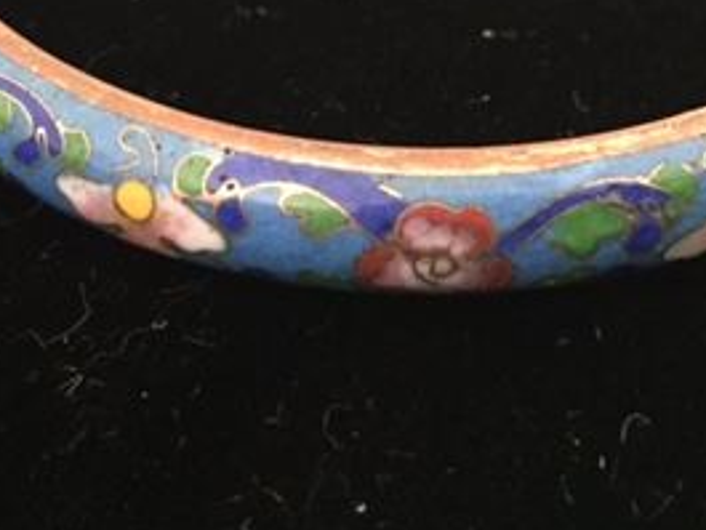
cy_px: 48
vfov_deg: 20.6
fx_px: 1428
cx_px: 298
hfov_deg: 27.7
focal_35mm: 70
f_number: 2.2
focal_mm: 4.15
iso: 320
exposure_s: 1/17
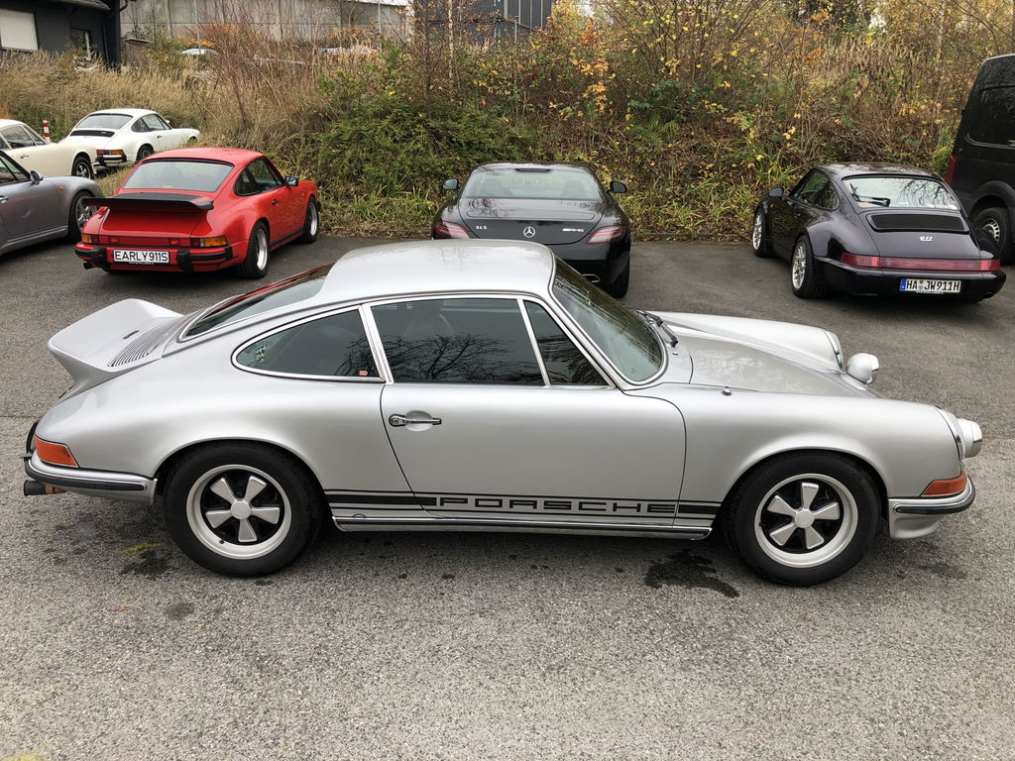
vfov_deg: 49.7
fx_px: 821
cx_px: 508
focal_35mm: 28
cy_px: 380
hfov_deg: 63.4
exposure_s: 1/215
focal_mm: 4
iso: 20
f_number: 1.8
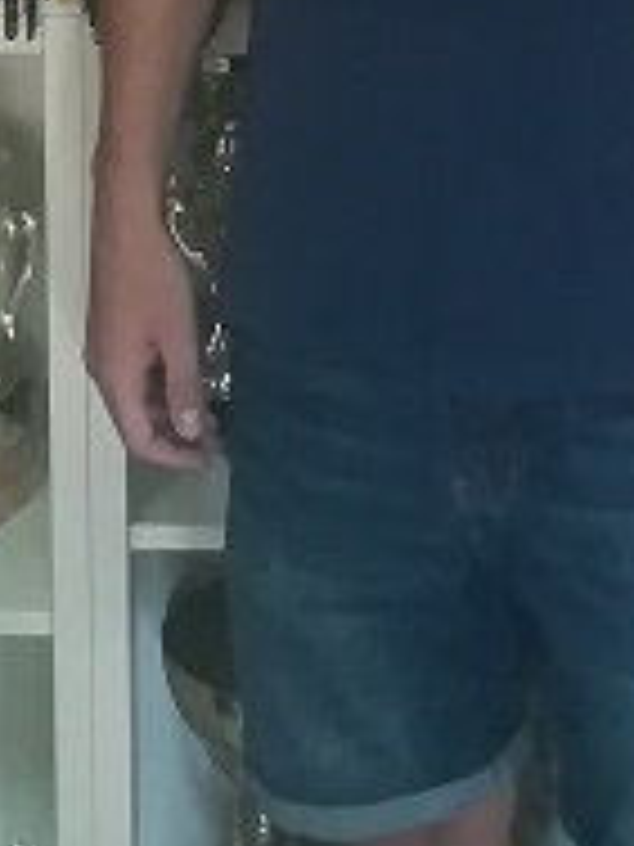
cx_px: -36
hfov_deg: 10.7
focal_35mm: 137
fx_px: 3346
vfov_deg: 13.1
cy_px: -666
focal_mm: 3.83
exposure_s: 1/33.3
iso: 320
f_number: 2.2
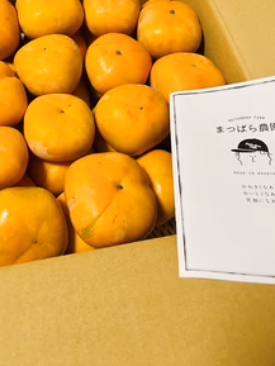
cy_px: 117
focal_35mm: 36
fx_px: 381
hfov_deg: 39.3
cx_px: 98
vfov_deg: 50.2
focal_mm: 5.7
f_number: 1.5
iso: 100
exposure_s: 1/50
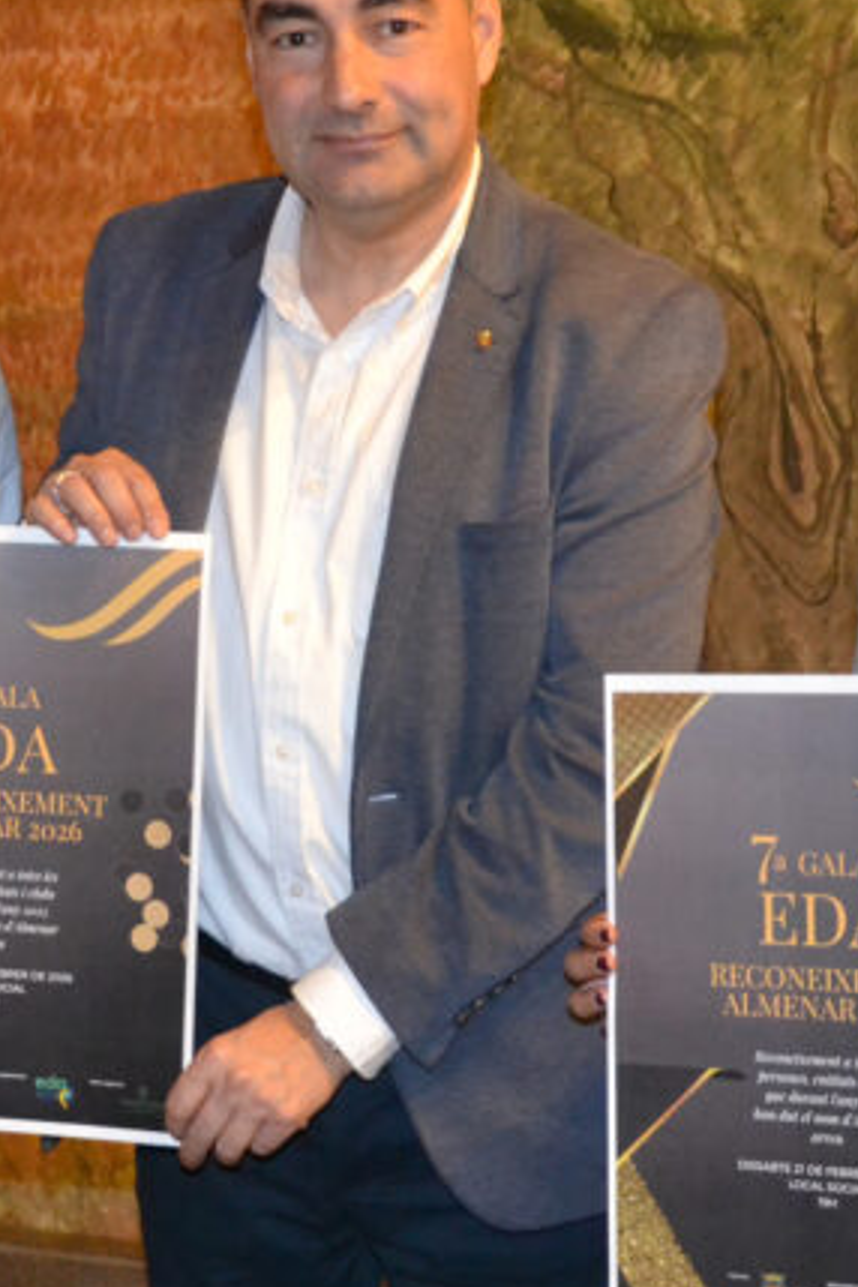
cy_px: 648
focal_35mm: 93
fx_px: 3324
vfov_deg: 21.9
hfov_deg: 14.7
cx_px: 324
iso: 3200
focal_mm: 26
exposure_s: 1/60
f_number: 4
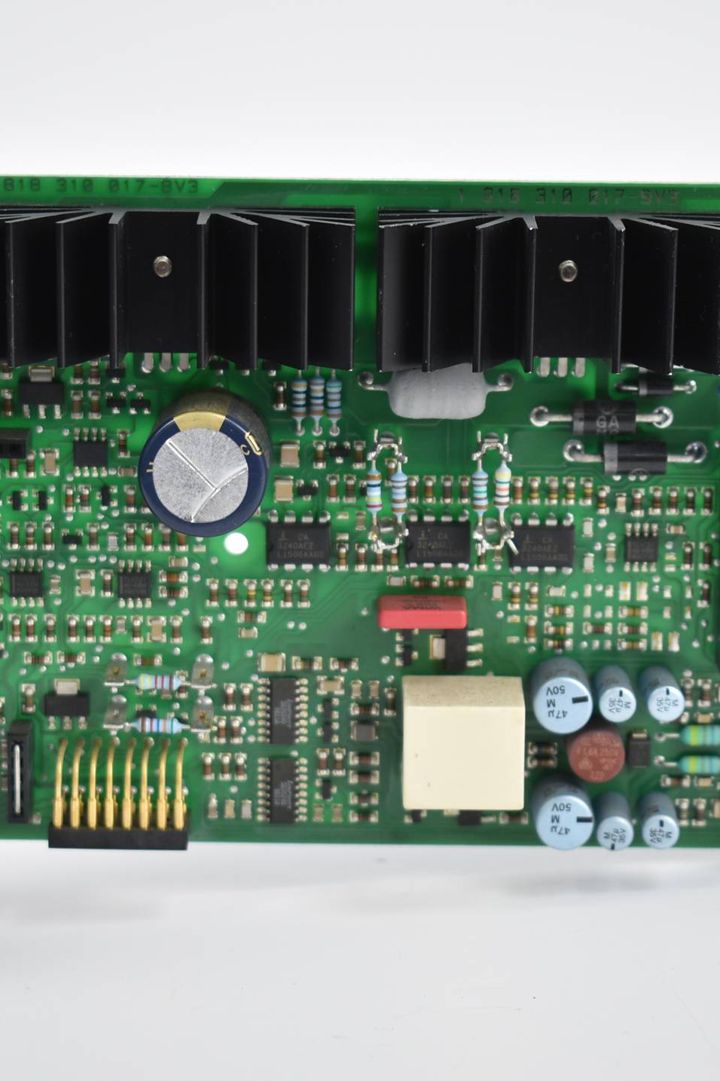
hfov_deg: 13.5
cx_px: 337
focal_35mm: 102
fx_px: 3052
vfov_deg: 20.1
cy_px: 538
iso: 320
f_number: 5
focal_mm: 45
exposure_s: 1/80
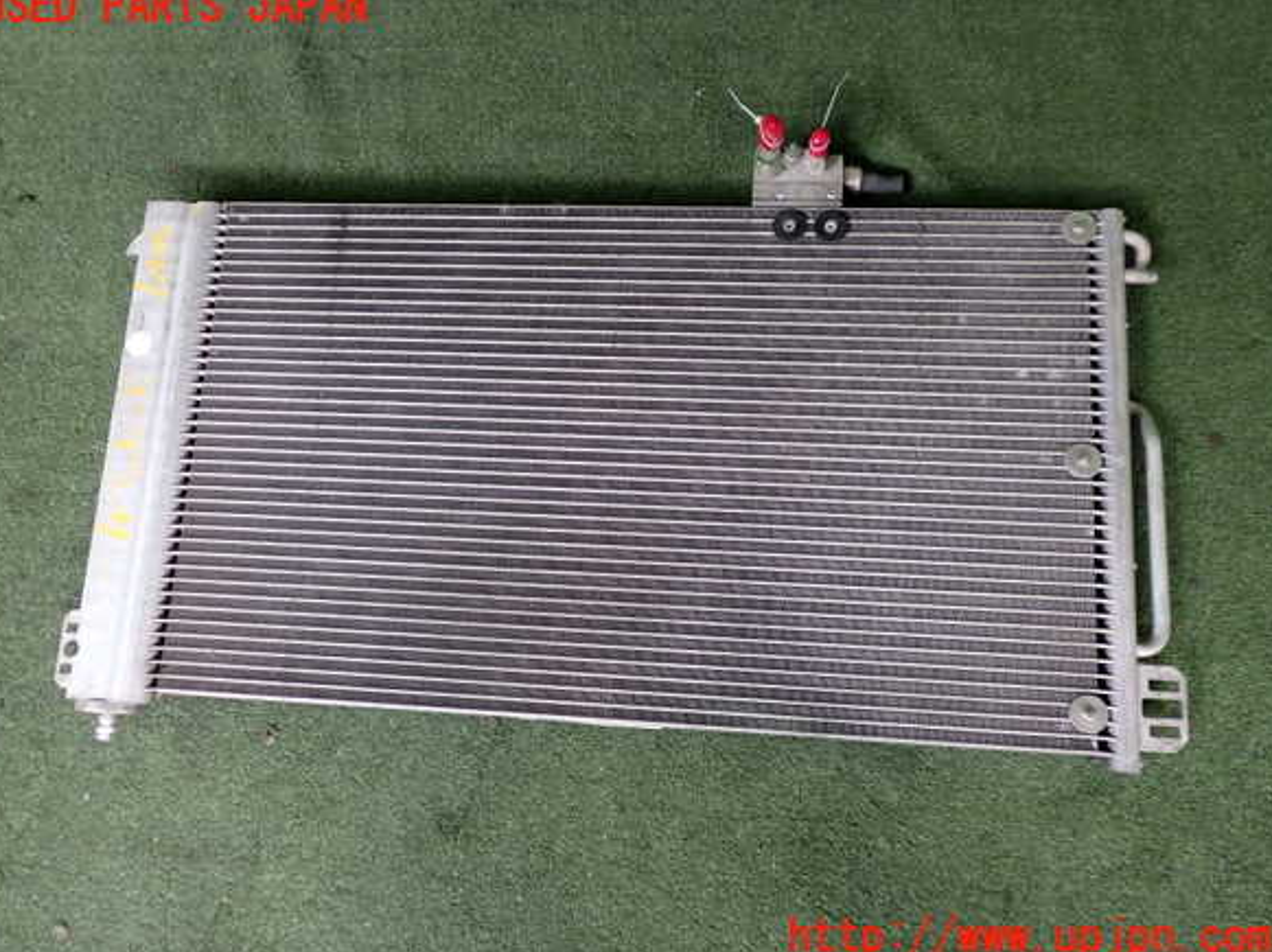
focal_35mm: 31
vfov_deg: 45.4
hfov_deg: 58.4
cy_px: 473
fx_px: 1138
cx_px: 626
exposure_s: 1/60
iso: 200
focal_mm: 5.4
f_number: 2.3
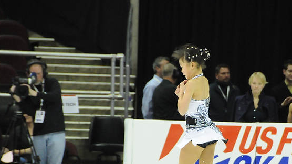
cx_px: 202
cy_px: 138
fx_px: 3500
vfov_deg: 2.7
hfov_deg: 4.8
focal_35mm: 452
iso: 3200
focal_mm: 200
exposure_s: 1/500
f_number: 5.6
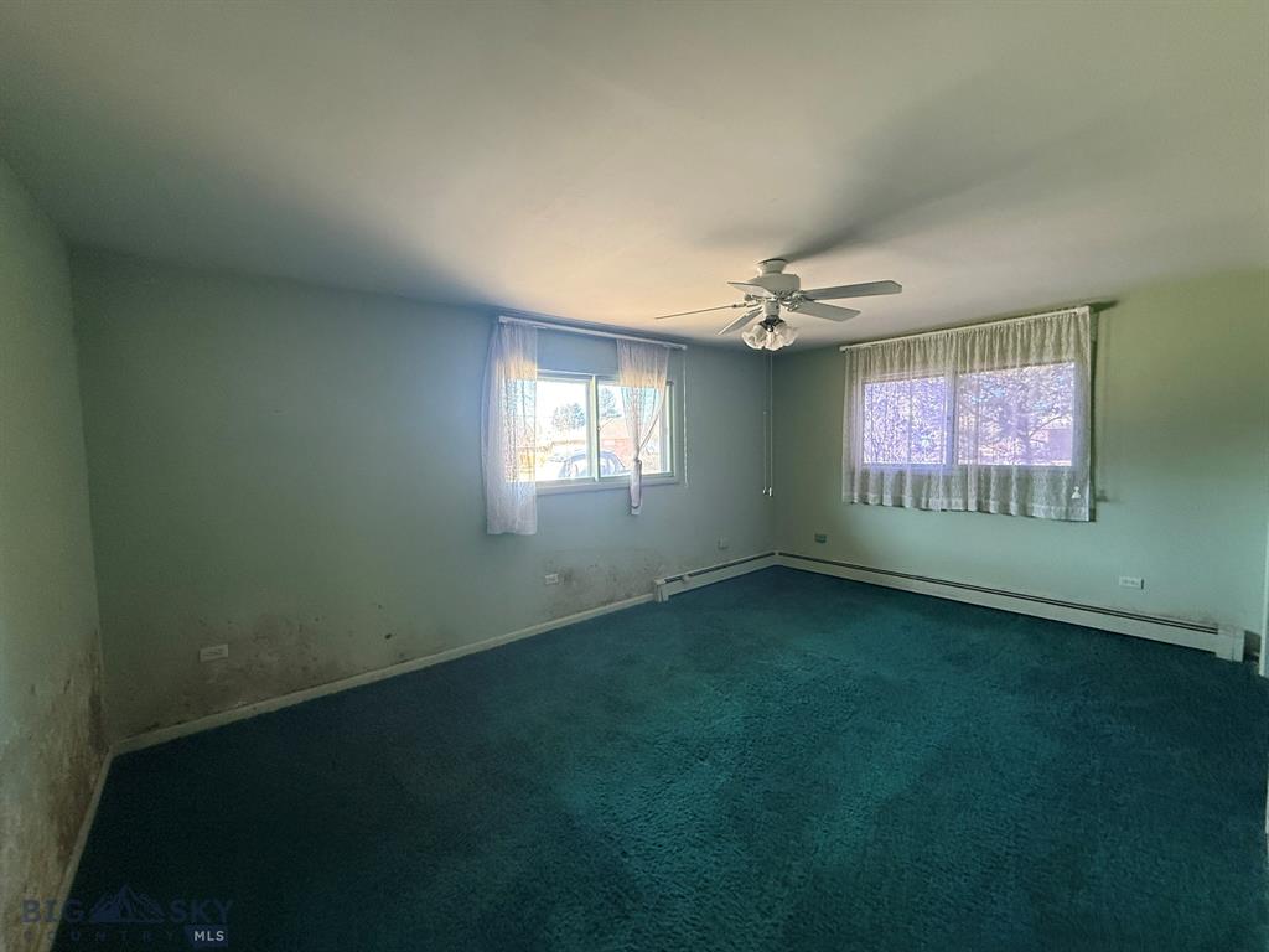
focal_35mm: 14
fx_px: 513
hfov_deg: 102.1
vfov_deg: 85.7
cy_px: 476
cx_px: 634
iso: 400
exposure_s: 1/60
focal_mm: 2.22
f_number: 2.2
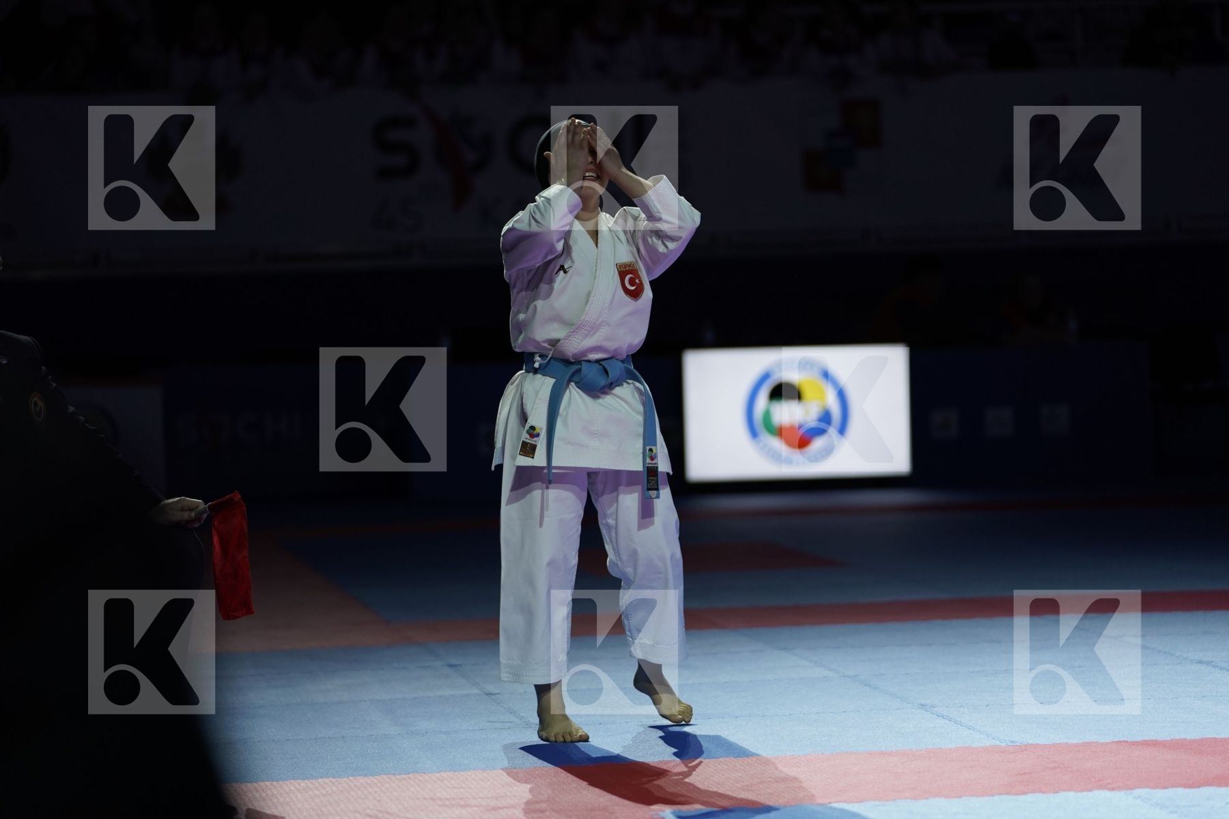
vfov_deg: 10.5
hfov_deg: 15.8
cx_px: 614
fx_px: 4438
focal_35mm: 130
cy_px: 410
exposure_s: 1/500
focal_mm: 130
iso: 800
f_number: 2.8
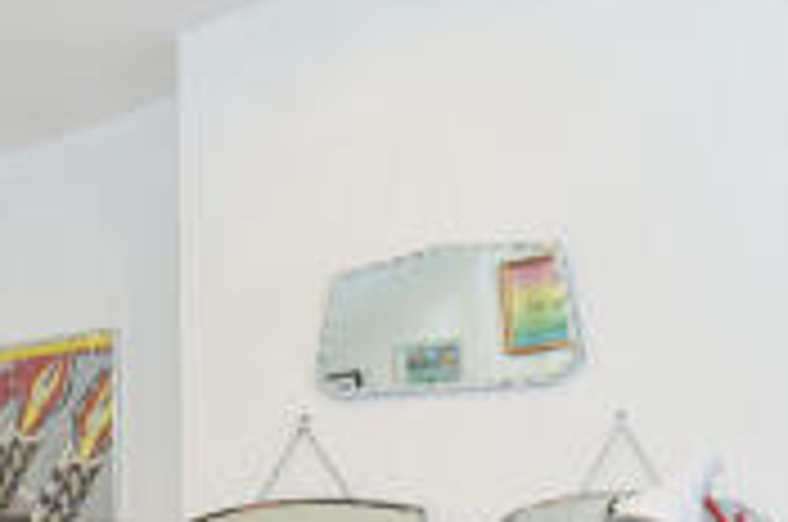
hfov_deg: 31.3
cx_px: -234
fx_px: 1071
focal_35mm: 49
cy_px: 610
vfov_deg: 25.0
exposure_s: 1/15
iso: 320
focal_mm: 18
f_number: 8
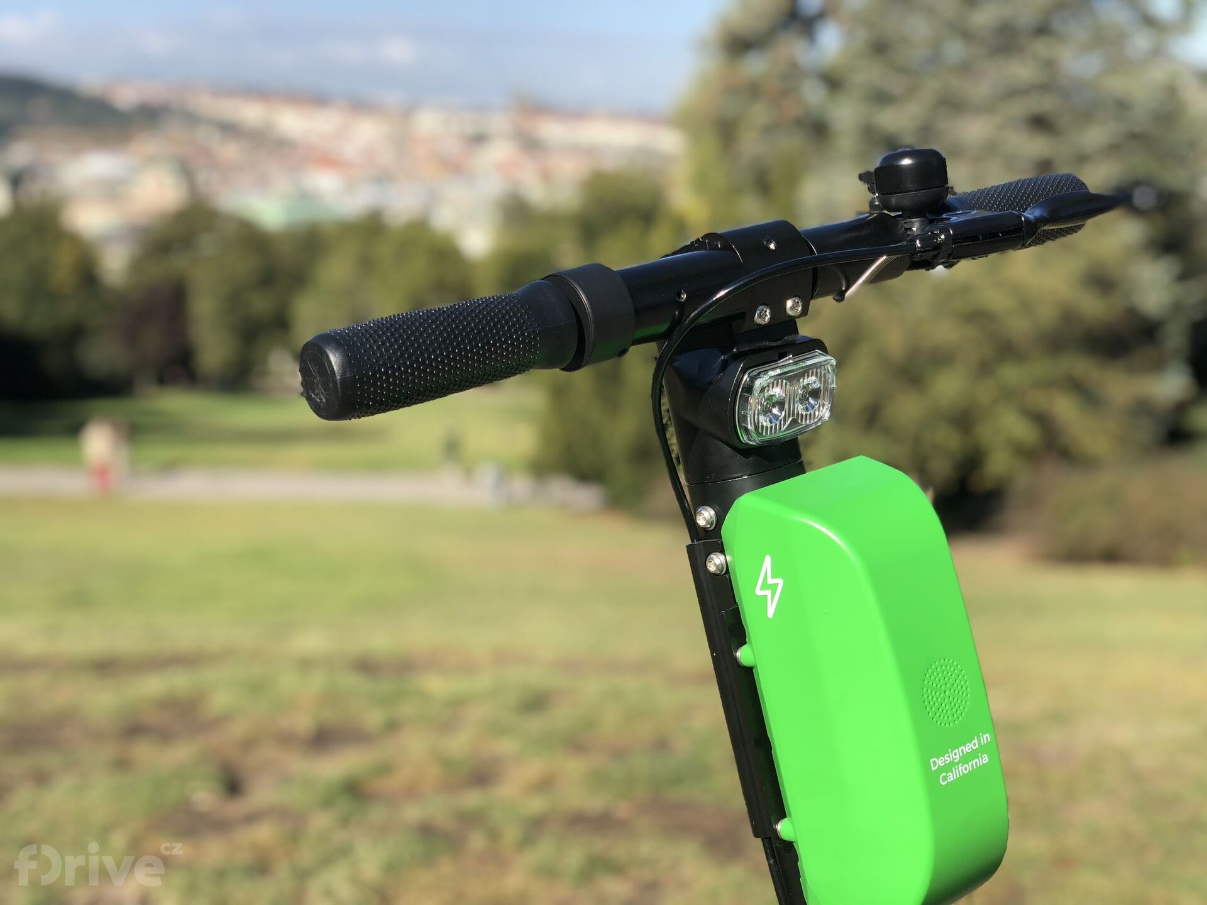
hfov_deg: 36.8
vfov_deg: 28.0
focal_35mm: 52
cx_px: 604
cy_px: 452
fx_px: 1813
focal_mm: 6
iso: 16
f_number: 2.4
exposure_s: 1/665
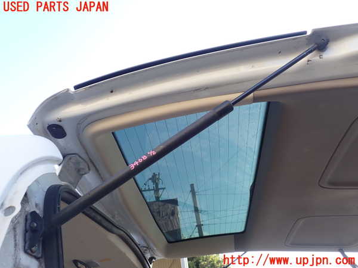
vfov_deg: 46.8
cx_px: 179
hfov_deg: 60.0
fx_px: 310
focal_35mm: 30
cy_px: 134
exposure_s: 1/160
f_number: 3.2
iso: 100
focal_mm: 5.4
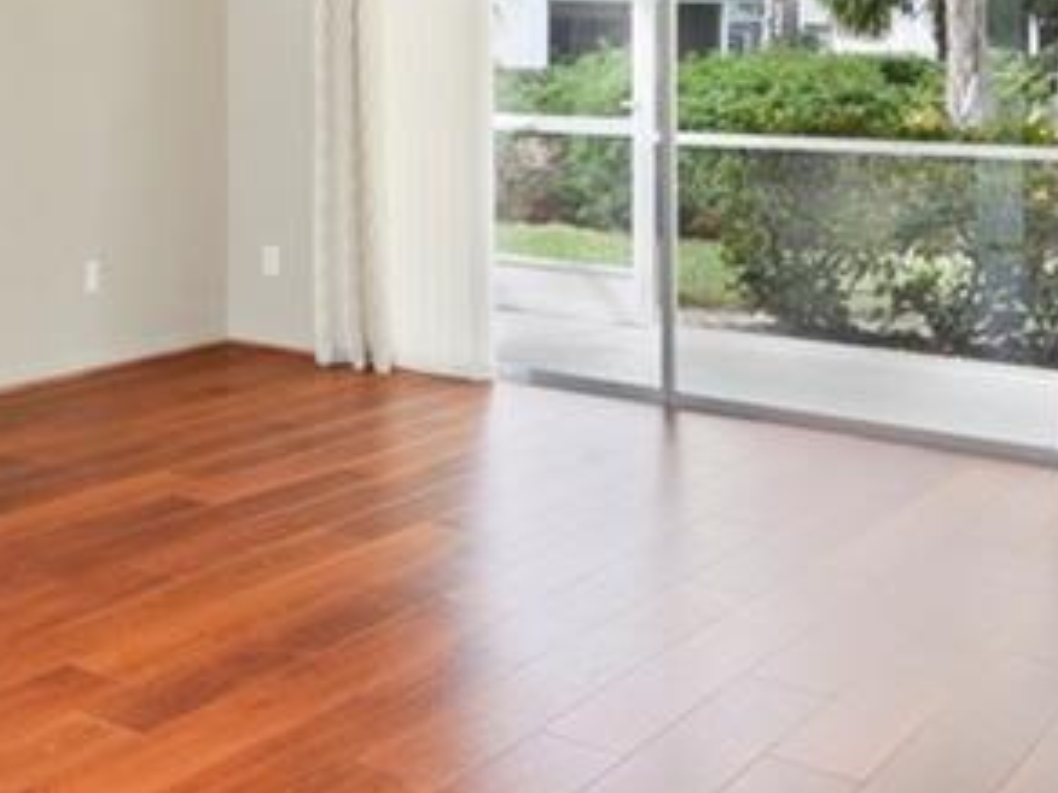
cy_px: 34
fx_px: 1650
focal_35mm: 54
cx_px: 25
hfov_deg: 32.9
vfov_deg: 25.9
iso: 400
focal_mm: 16
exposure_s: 1/2
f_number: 11
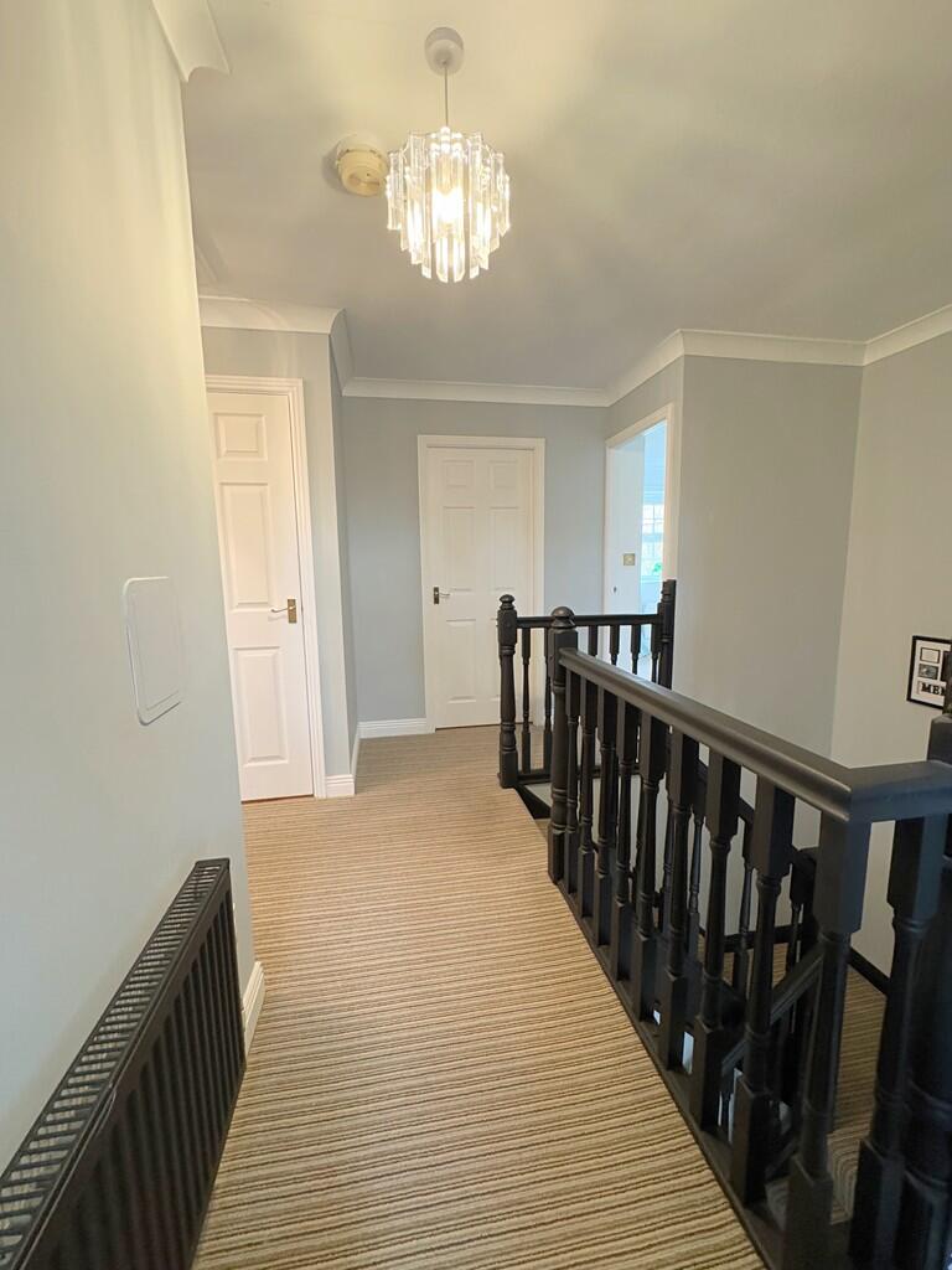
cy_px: 635
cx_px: 476
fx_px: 513
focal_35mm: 14
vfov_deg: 102.1
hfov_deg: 85.7
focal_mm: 2.22
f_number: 2.2
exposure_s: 1/50
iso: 400
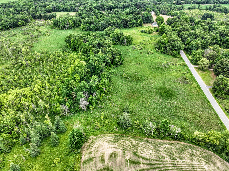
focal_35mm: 24
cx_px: 114
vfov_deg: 56.8
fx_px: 159
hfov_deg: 71.6
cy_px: 86
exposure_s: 1/240
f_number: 2.8
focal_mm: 12.29
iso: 100
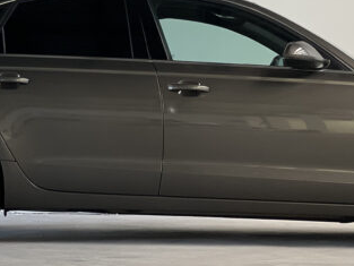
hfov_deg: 10.0
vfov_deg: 7.5
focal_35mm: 197
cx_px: 189
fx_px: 2015
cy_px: -63
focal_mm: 9
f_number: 2.8
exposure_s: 1/121
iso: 200
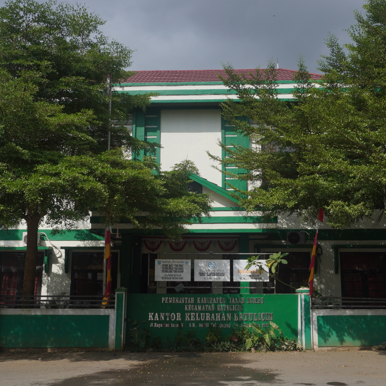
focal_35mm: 42
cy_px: 178
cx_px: 204
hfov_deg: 40.0
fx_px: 530
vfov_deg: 40.0
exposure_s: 1/250
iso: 100
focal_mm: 20
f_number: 13
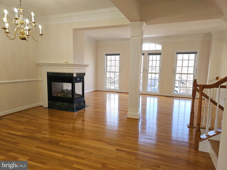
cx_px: 114
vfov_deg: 58.9
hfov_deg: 73.9
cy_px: 85
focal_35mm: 23
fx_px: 151
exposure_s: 1/60
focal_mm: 6.3
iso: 64
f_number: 1.7
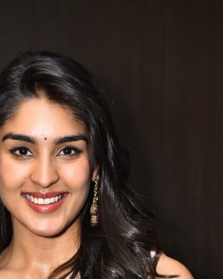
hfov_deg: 6.8
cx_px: 88
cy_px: 351
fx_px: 1881
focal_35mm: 228
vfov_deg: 8.4
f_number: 4
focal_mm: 95
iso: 1250
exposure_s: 1/160
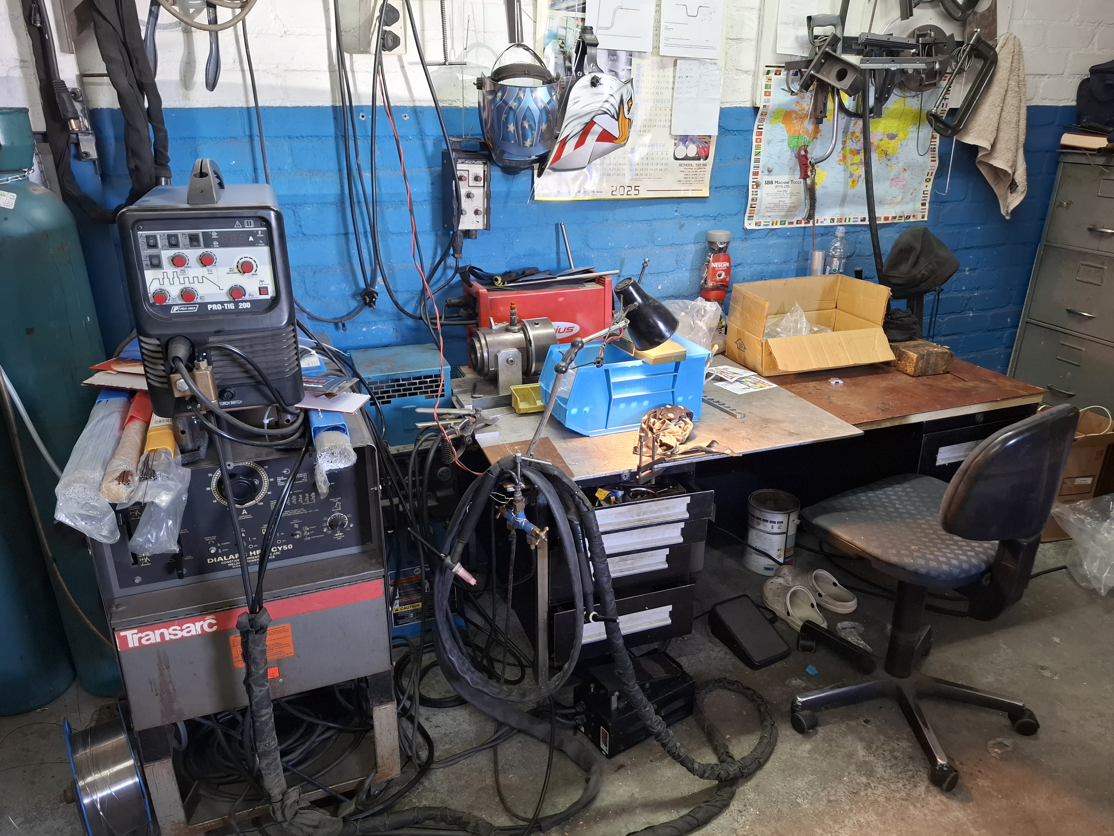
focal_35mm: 23
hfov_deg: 73.9
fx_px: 740
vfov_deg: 58.9
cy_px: 418
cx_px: 557
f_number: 1.8
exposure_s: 1/50
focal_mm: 5.54
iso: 250
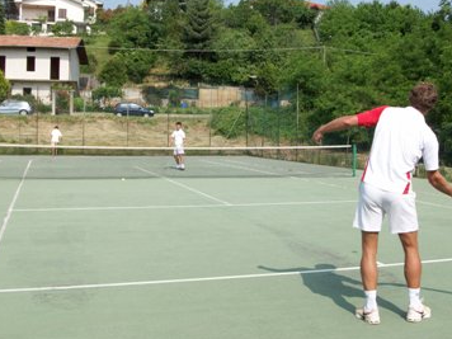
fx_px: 561
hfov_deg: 43.6
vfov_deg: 33.5
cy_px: 142
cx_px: 272
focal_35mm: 43
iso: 64
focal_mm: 5.7
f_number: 5.5
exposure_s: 1/296
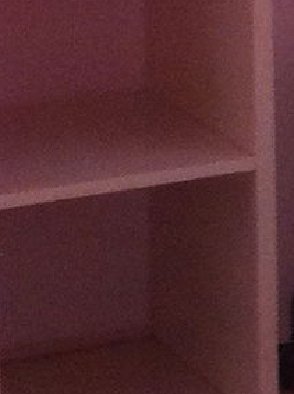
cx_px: 543
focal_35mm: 265
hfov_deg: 5.5
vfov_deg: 7.4
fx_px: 3012
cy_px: -77
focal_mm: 3.85
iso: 160
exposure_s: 1/15
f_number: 2.8
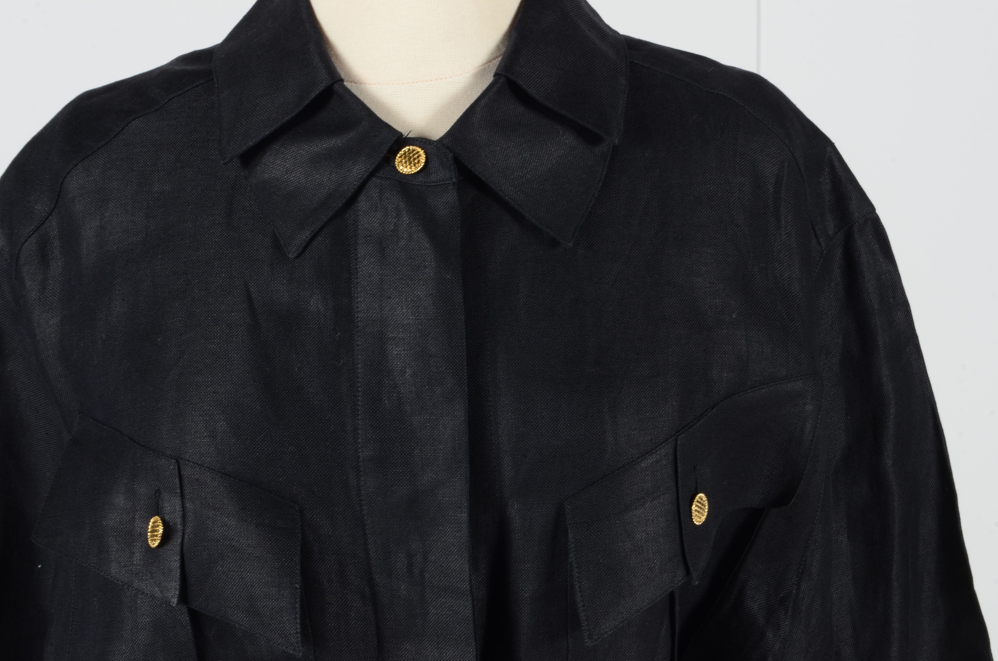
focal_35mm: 82
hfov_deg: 24.7
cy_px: 330
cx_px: 499
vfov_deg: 16.5
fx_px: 2282
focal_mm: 55
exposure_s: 1/100
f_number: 14
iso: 200
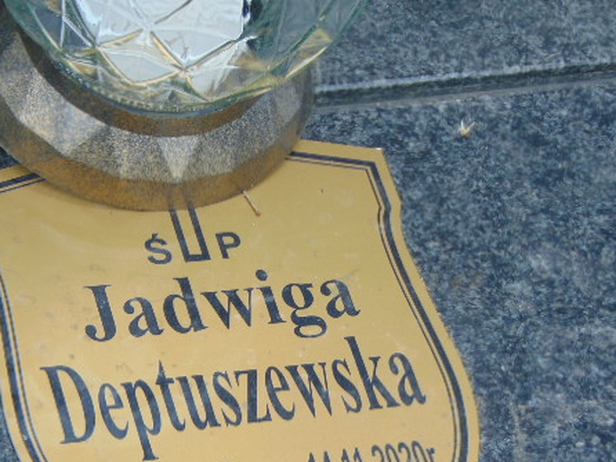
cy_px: 321
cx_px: 250
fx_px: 2757
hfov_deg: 12.7
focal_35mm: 155
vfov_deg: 9.6
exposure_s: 1/160
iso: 80
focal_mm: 19.4
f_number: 3.9
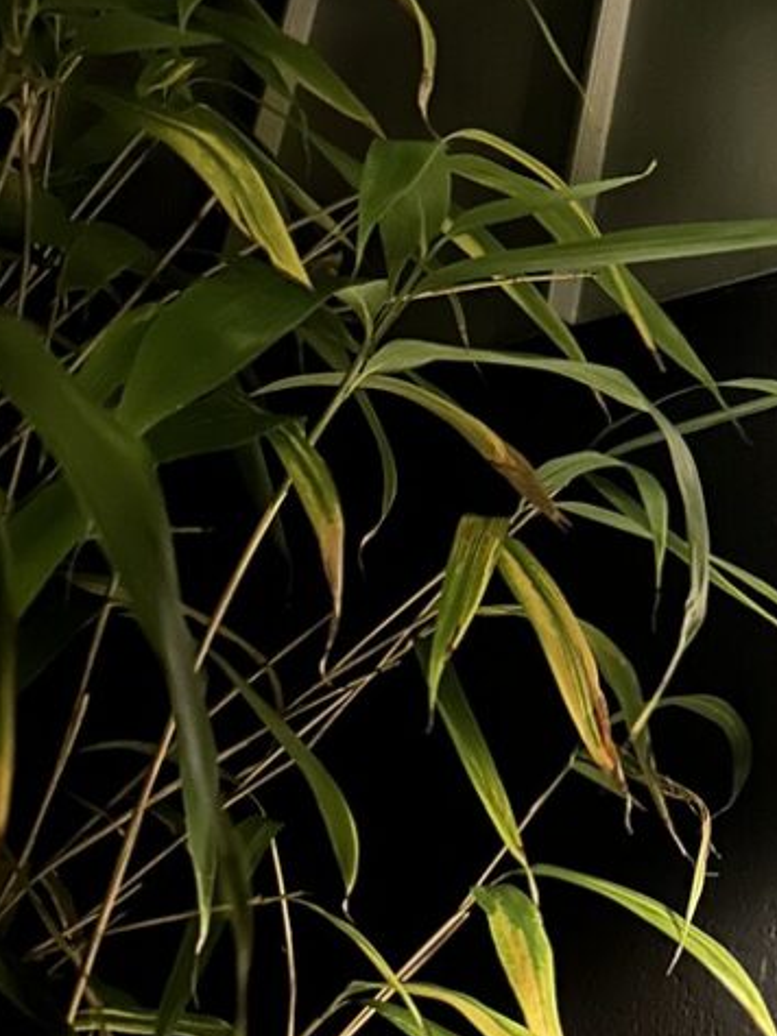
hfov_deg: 20.3
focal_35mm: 66
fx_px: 1976
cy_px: 17
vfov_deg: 27.8
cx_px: 1019
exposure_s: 1/5
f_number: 1.78
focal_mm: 6.86
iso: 1600
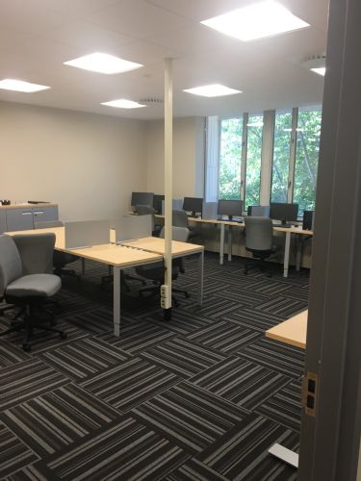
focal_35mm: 29
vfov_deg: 61.7
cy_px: 240
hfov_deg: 48.2
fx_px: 403
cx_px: 180
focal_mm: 4.15
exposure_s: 1/30
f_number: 2.2
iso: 50
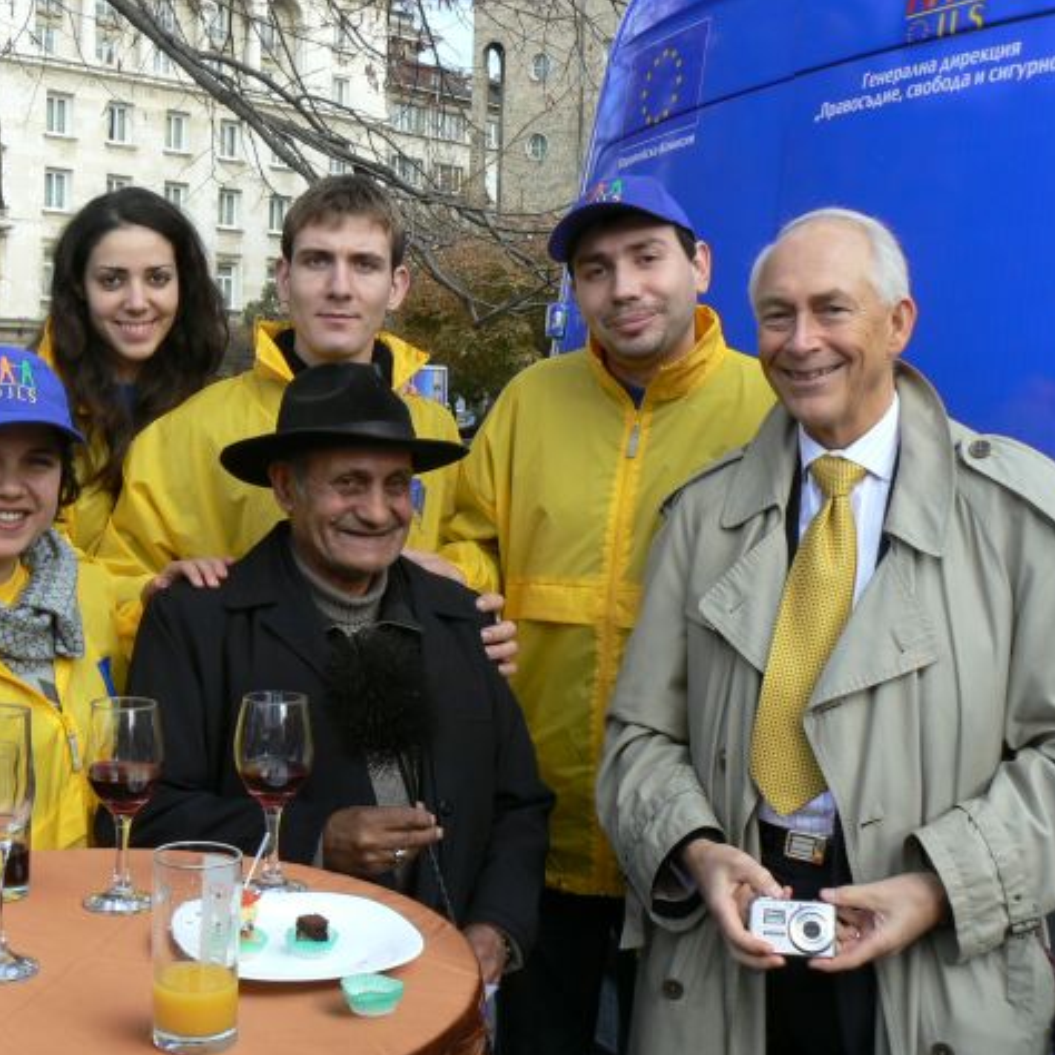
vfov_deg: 39.2
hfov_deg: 38.8
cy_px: 530
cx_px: 367
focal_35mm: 43
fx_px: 1483
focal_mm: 6
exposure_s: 1/125
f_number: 5.6
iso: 80
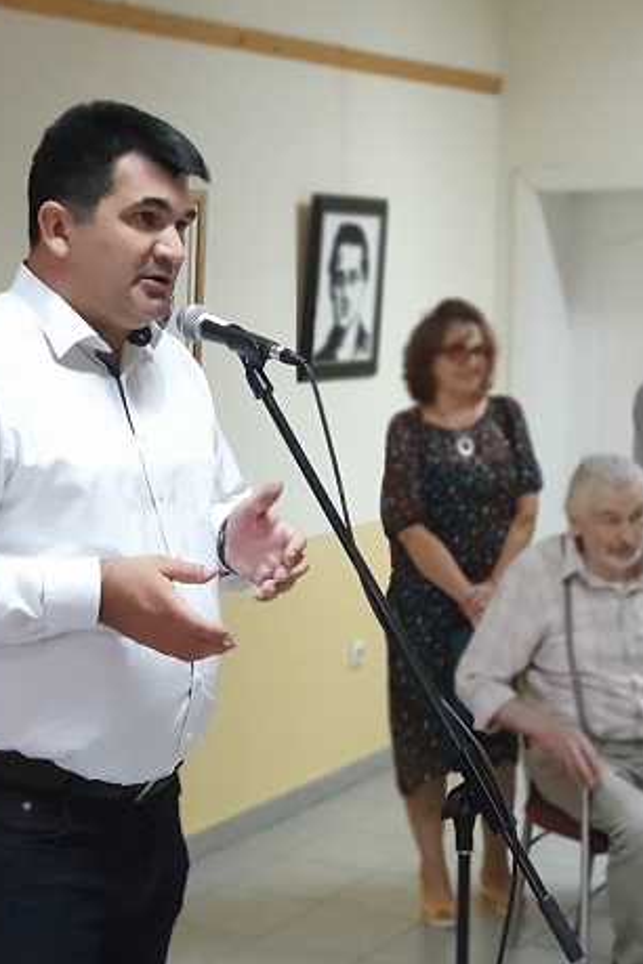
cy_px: 481
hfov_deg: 18.7
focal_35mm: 73
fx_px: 1956
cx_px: 387
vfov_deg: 27.7
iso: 800
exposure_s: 1/33
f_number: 2.4
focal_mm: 6
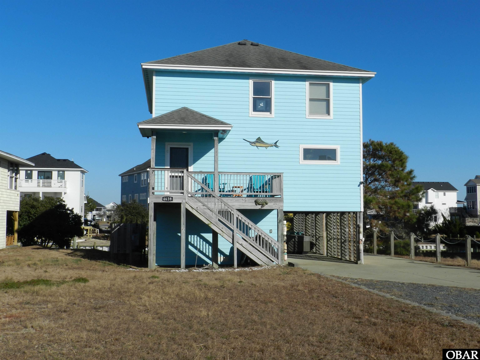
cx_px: 240
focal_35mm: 38
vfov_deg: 37.7
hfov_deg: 49.0
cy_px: 180
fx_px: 527
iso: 160
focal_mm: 6.7
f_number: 5.6
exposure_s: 1/1250
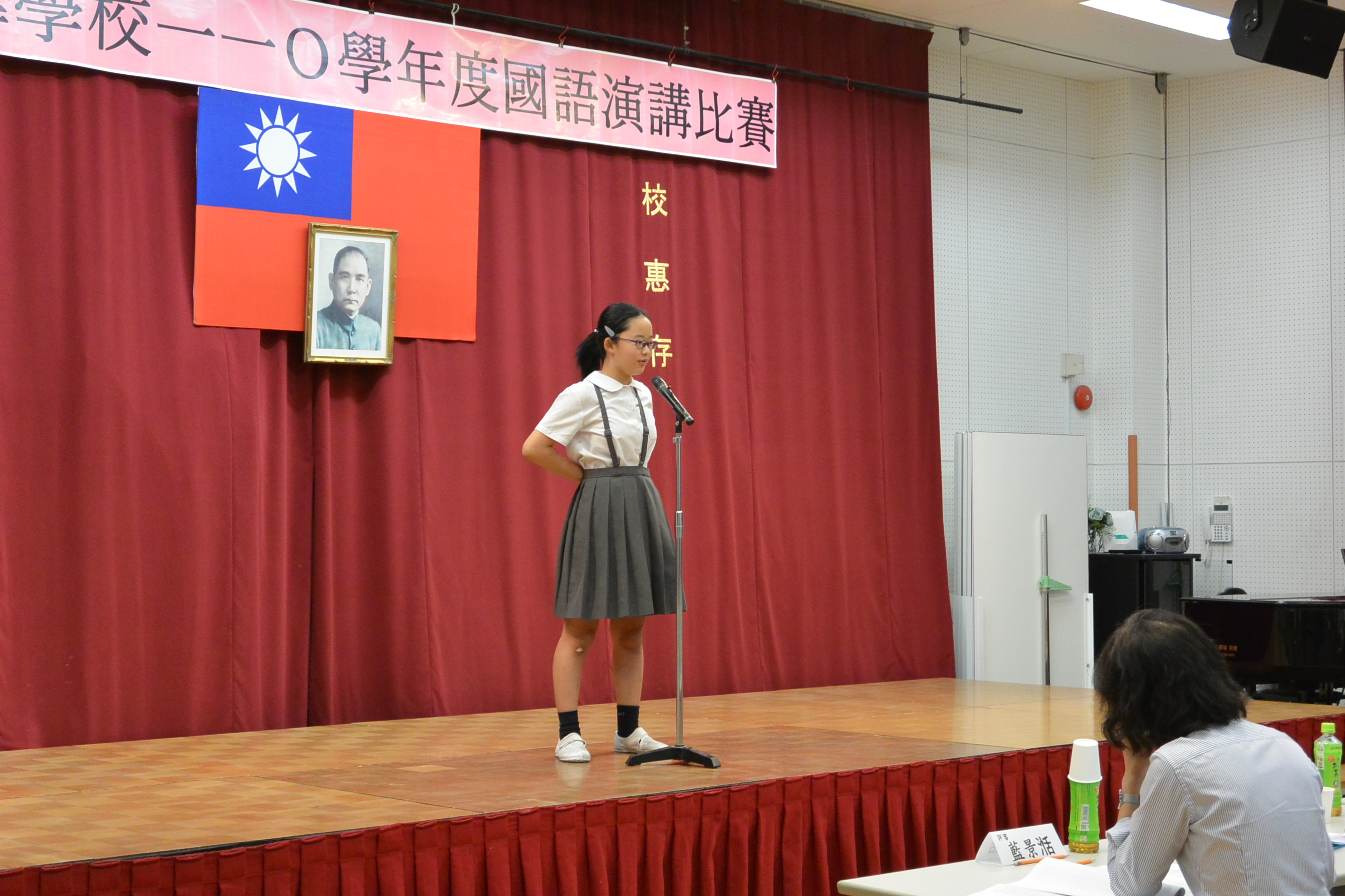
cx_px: 672
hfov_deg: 33.9
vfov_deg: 23.0
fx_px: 2204
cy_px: 448
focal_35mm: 59
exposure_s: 1/80
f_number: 5
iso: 800
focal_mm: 22.1
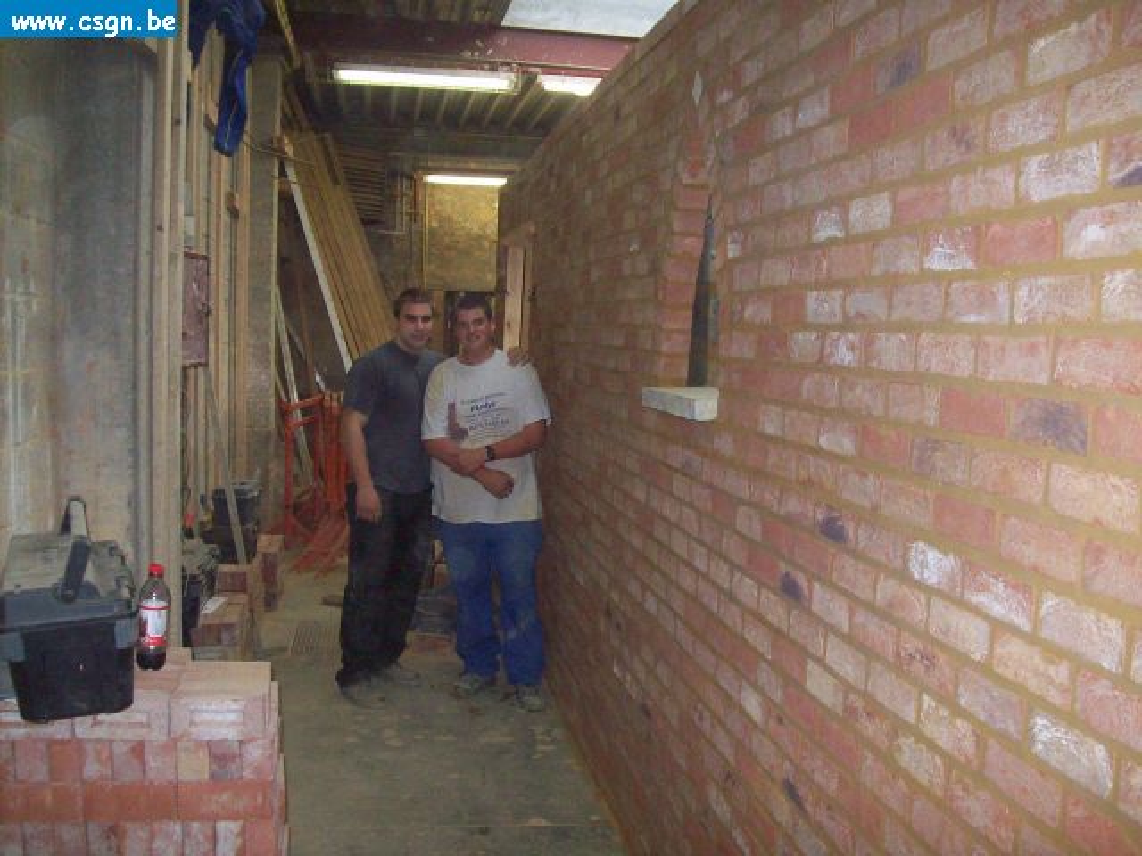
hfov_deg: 51.4
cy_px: 428
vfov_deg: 39.7
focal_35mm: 36
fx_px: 1188
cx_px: 571
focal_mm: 6
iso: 200
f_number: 2.7
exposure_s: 1/64
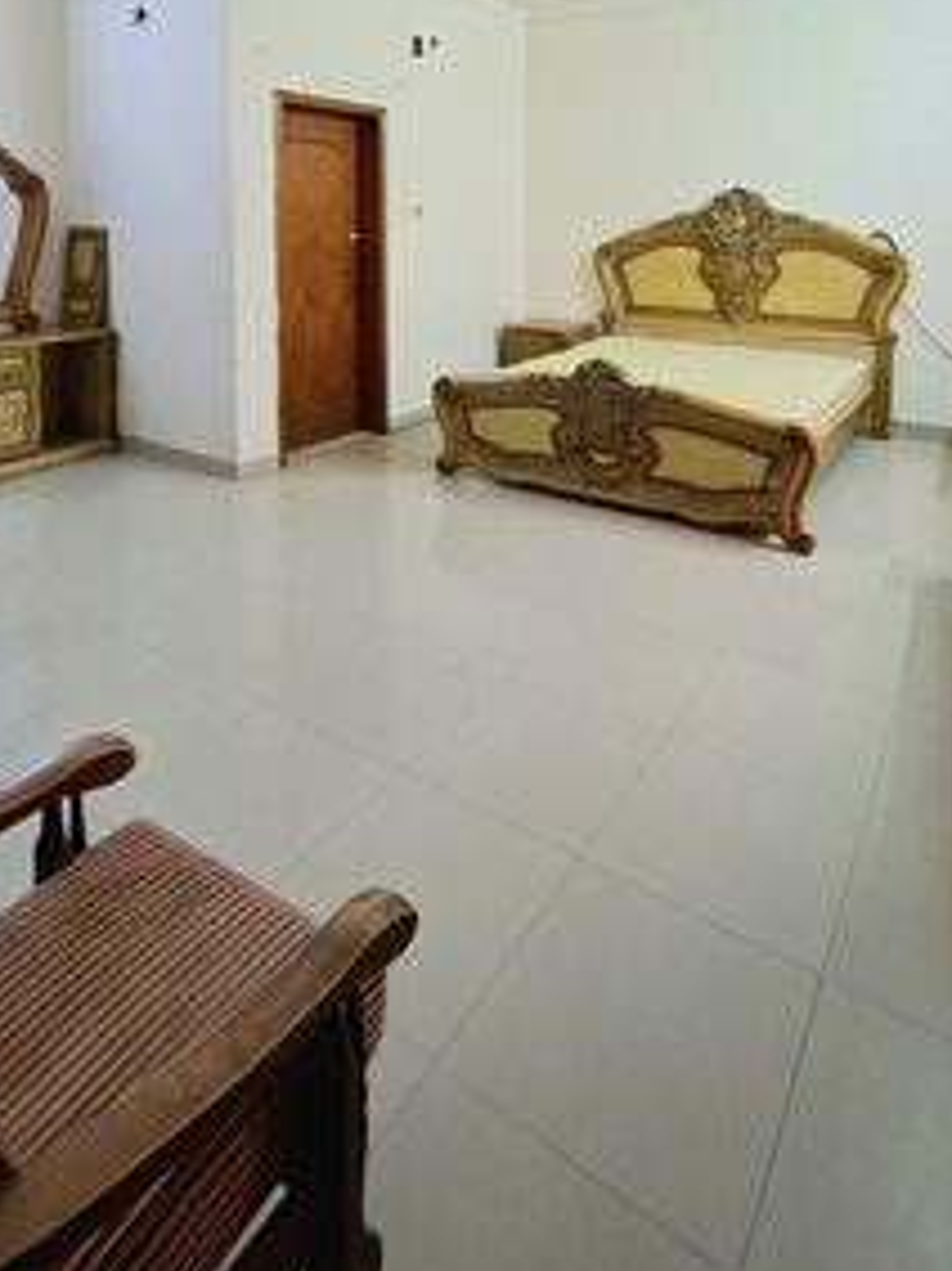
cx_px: 510
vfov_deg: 71.8
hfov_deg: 63.3
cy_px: 272
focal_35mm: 21
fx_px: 771
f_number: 2.2
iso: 160
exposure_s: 1/40
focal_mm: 1.74
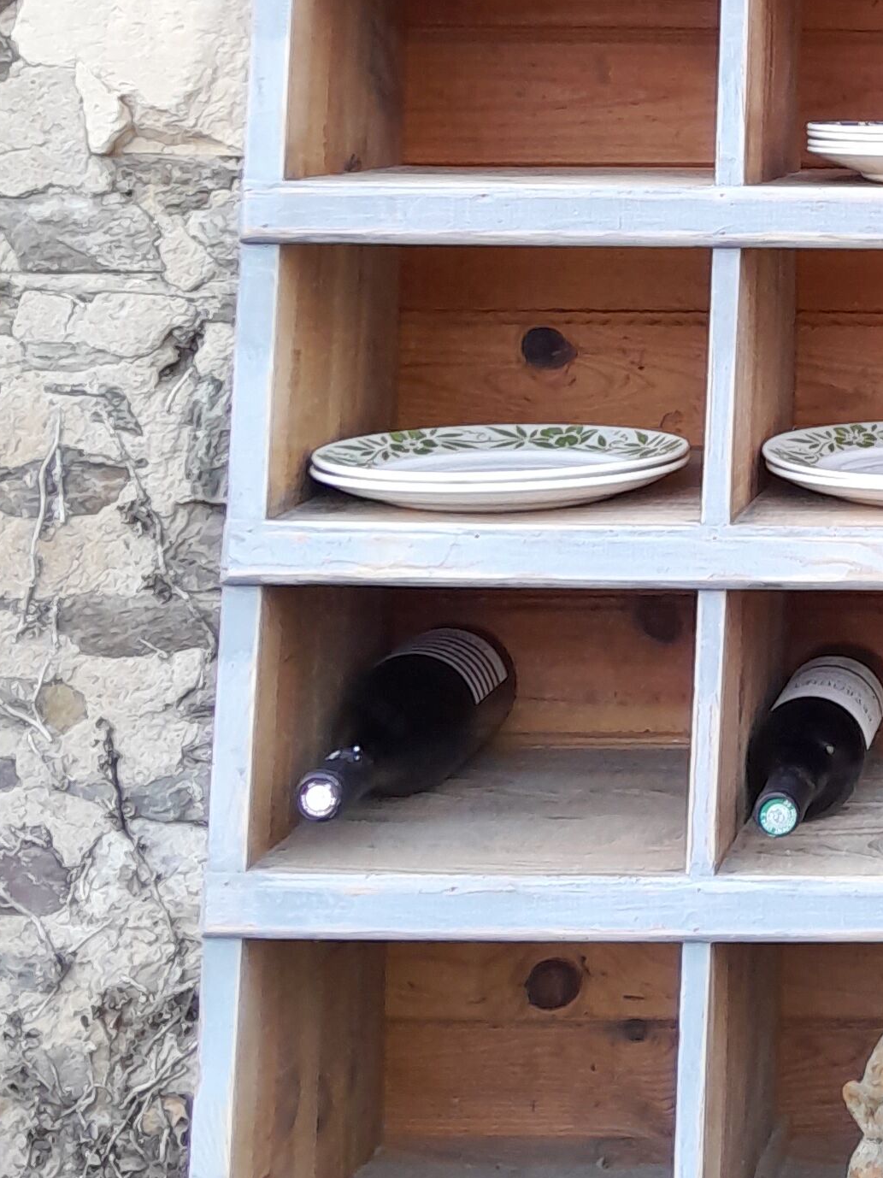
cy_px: 109
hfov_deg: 17.5
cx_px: 1255
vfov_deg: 24.6
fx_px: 2620
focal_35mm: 77
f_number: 1.8
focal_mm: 3.98
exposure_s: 1/50
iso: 100
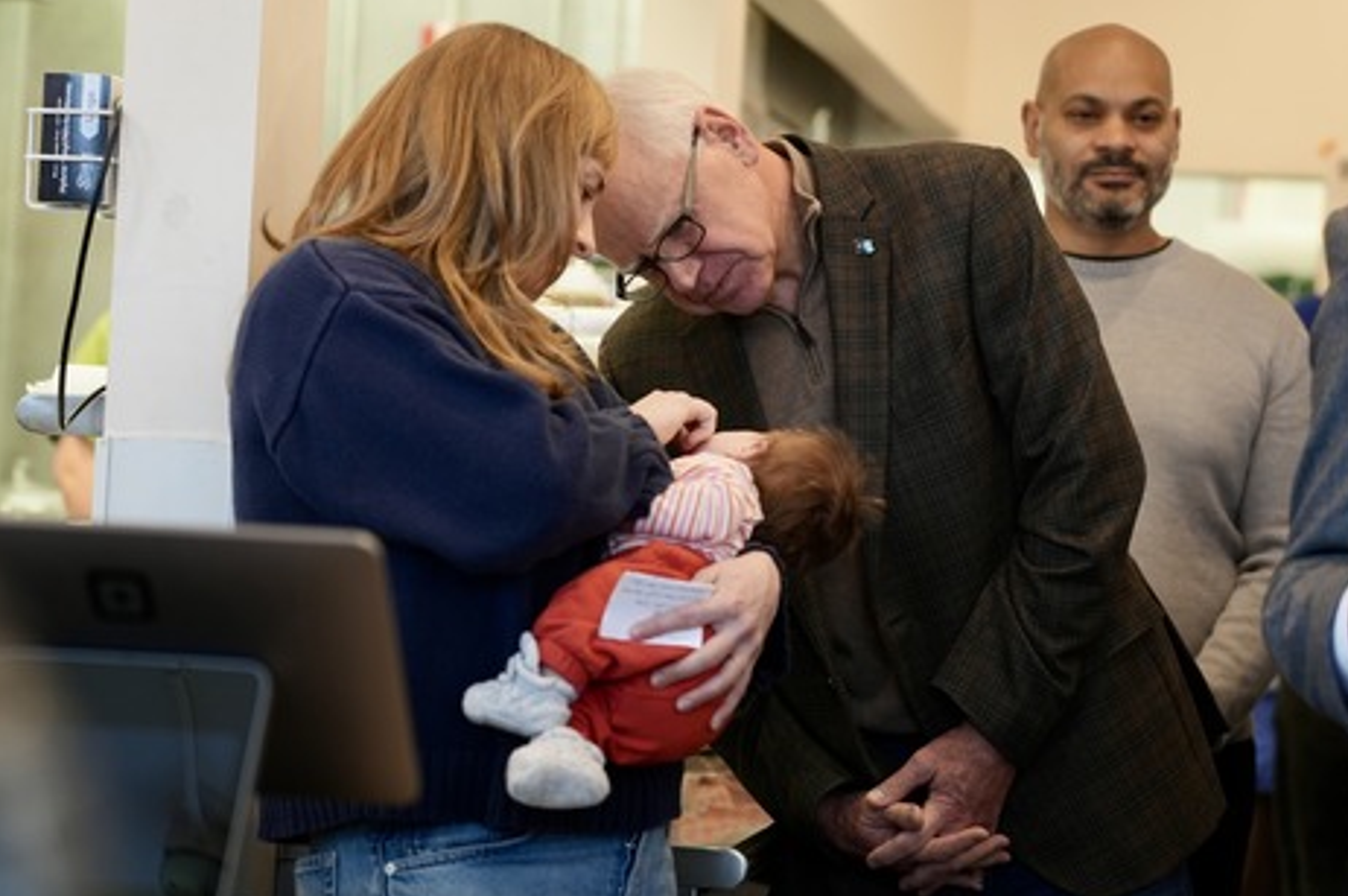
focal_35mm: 91
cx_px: 689
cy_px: 425
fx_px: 3408
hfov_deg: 22.4
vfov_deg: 15.0
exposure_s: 1/125
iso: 640
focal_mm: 75.1
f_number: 2.8
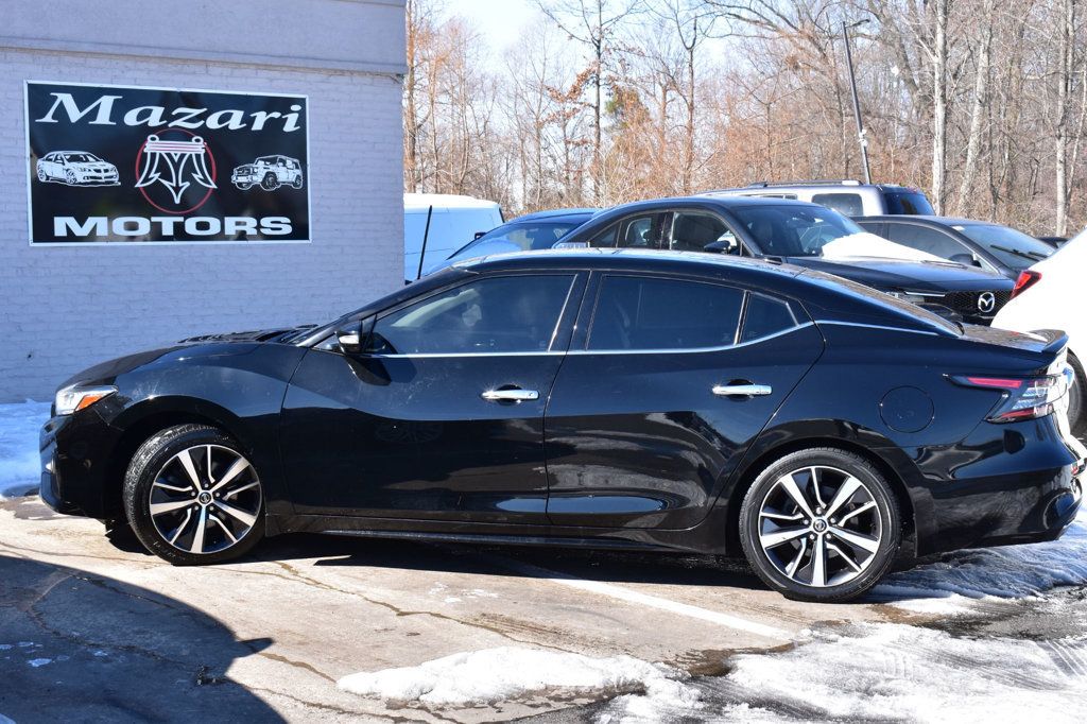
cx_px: 544
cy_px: 362
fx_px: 1630
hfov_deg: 36.9
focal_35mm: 54
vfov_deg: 25.0
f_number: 10
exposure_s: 1/250
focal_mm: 36
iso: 400
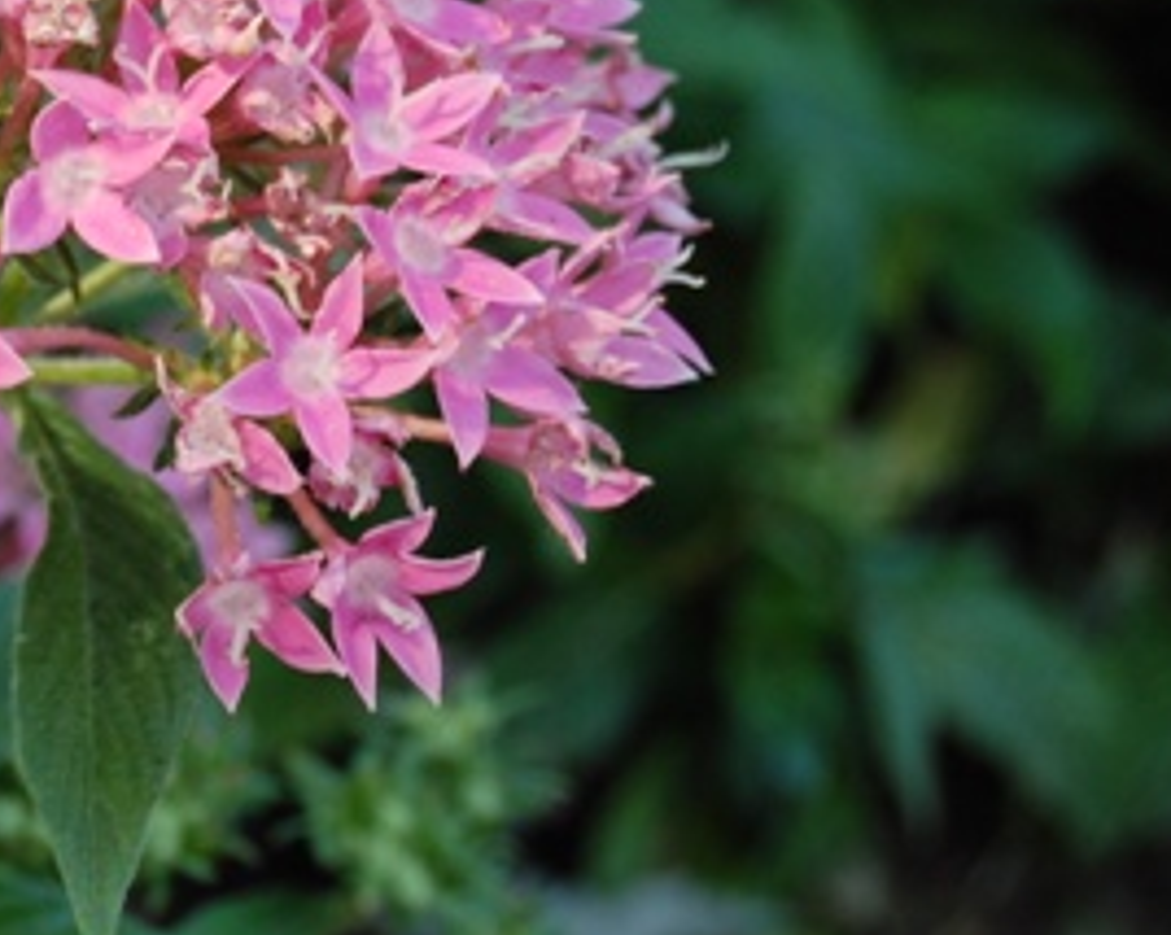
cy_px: 96
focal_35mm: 185
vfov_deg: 8.3
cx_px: -100
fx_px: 6411
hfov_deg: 10.3
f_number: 8
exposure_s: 1/60
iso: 320
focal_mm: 55
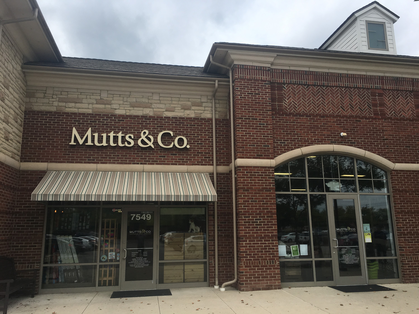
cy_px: 157
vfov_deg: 48.2
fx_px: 351
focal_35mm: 29
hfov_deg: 61.7
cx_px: 210
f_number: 2.2
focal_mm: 4.15
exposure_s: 1/1115
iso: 25
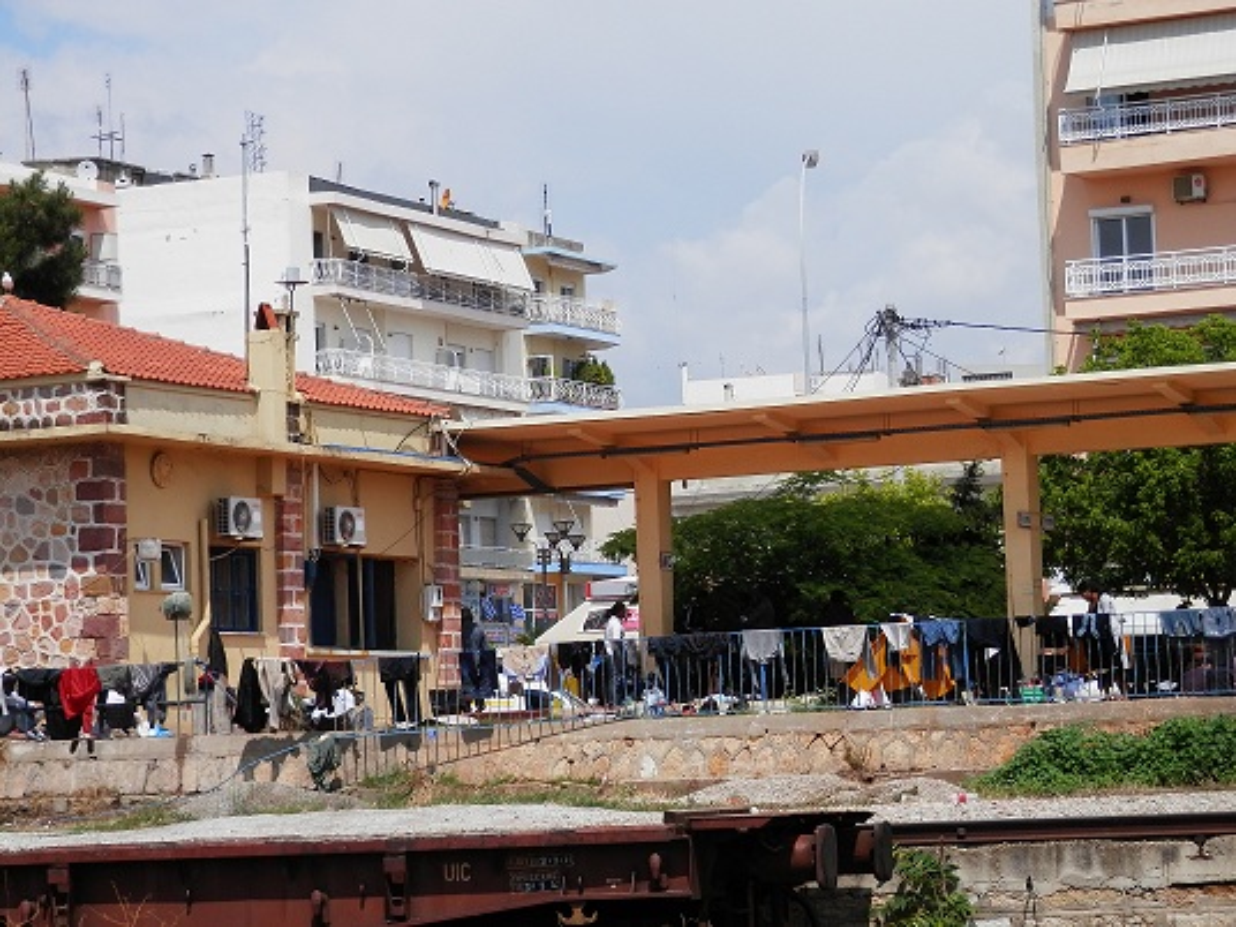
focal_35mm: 106
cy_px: 464
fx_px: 3785
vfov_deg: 14.0
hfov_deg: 18.5
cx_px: 618
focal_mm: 19
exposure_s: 1/800
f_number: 5
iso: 80
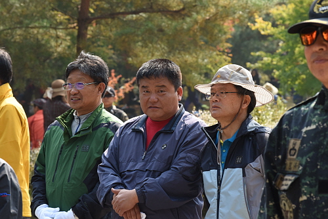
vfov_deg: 7.2
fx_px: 1732
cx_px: 164
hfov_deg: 10.8
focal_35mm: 190
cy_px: 110
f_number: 14
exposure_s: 1/160
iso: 800
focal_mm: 190
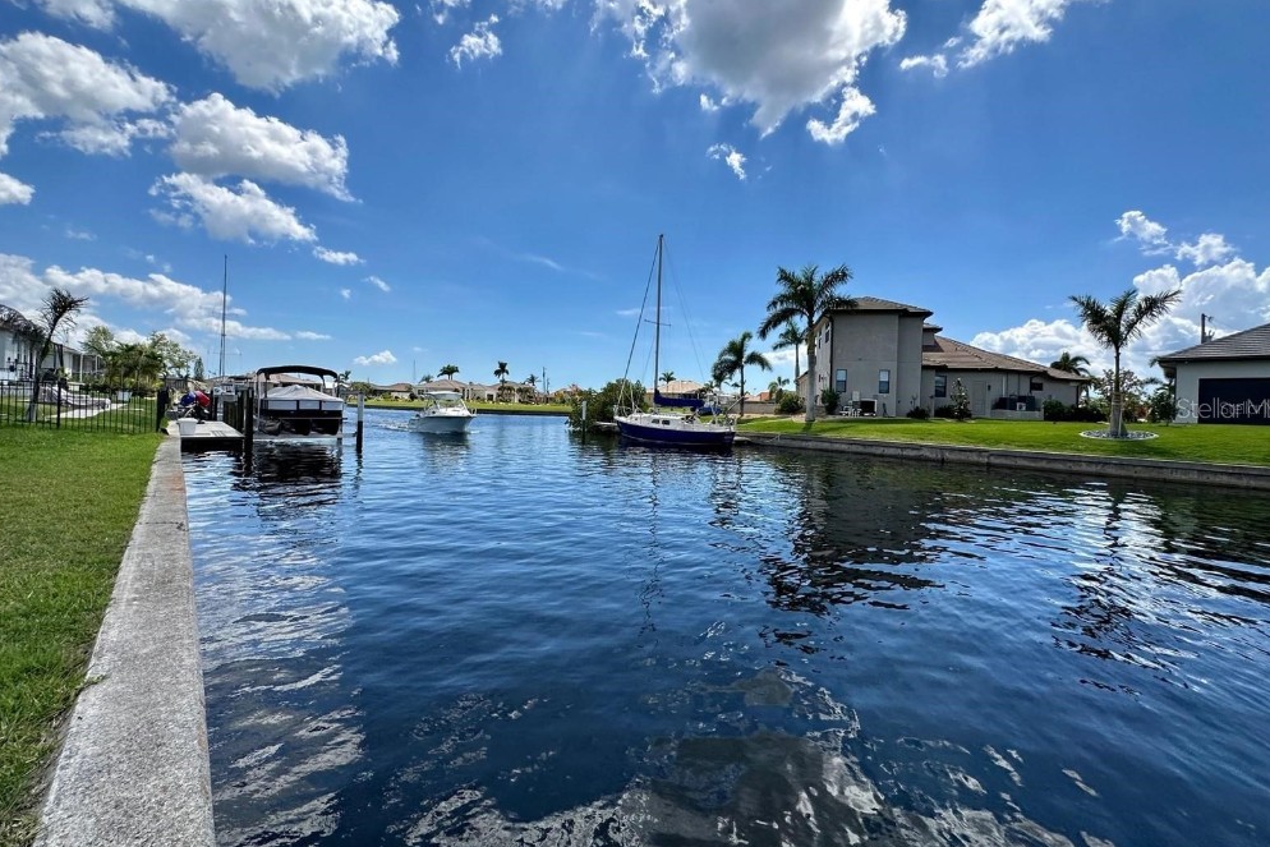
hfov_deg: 100.4
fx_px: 529
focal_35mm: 15
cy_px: 408
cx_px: 643
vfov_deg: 77.3
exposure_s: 1/2506
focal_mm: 2.22
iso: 50
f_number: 2.2
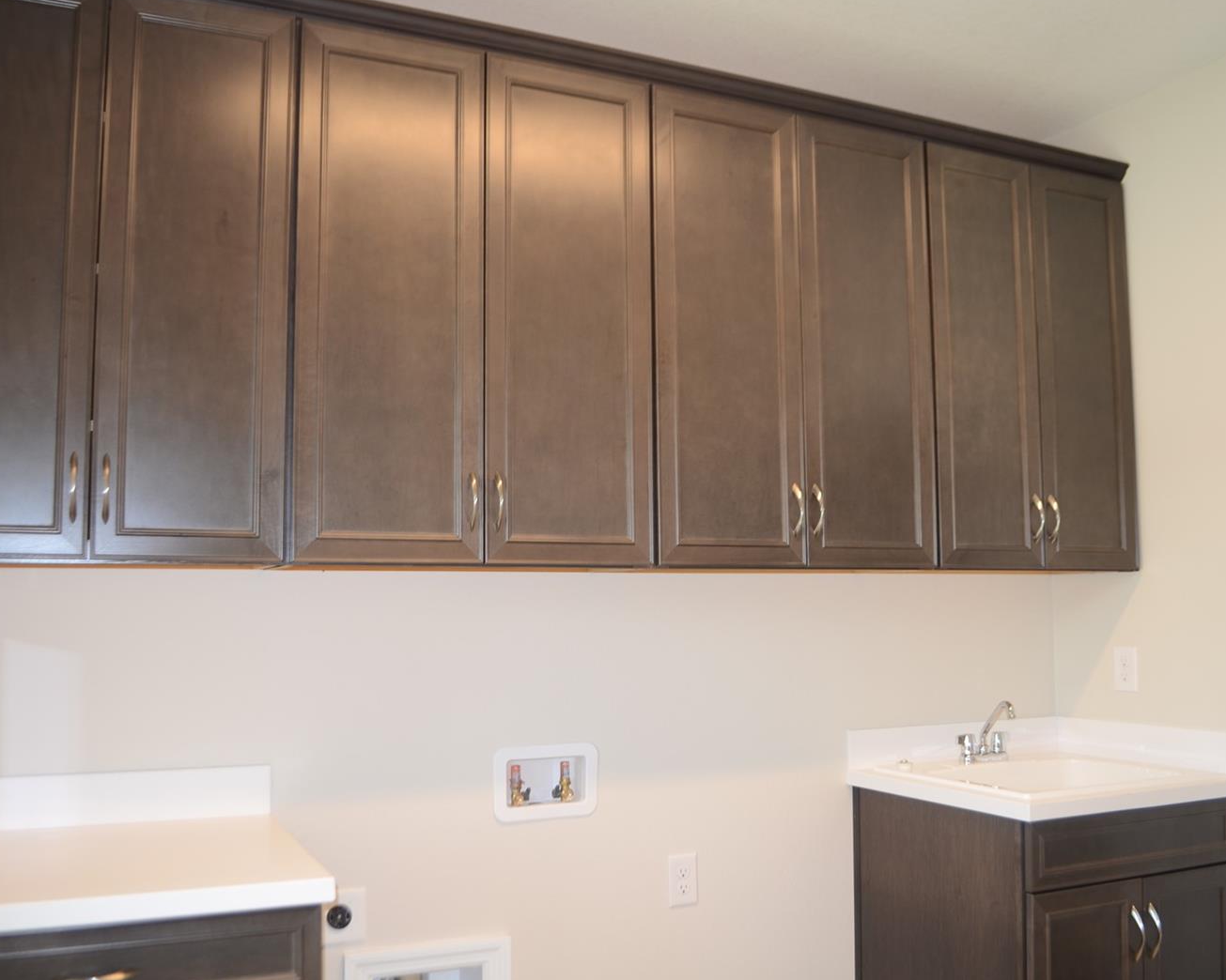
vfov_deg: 47.1
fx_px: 1125
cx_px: 609
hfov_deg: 57.2
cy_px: 489
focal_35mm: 31
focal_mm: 18
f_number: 3.5
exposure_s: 1/15
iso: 100
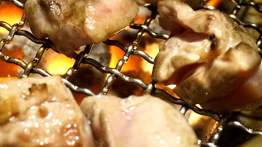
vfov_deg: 12.0
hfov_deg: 21.2
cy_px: 11
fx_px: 695
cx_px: 73
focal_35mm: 100
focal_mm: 34
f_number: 5
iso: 3200
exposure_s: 1/20
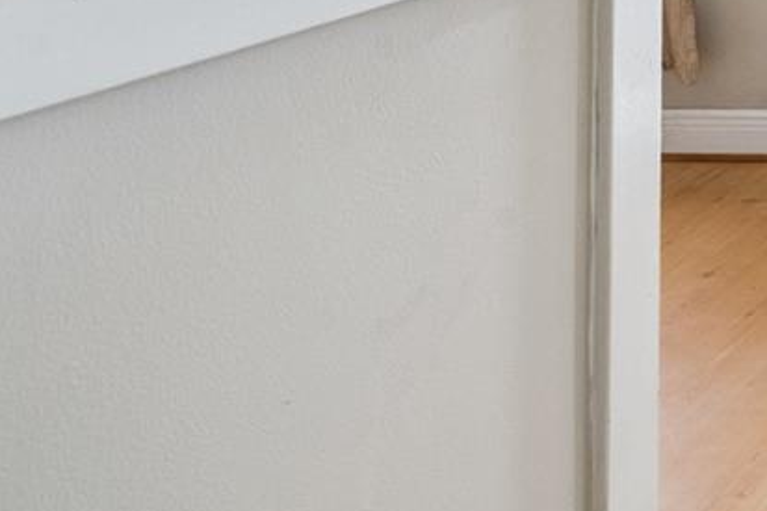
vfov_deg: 18.6
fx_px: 1320
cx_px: 1454
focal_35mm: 62
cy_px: -314
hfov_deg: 20.3
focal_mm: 16
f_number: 10
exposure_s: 1/20
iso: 1000
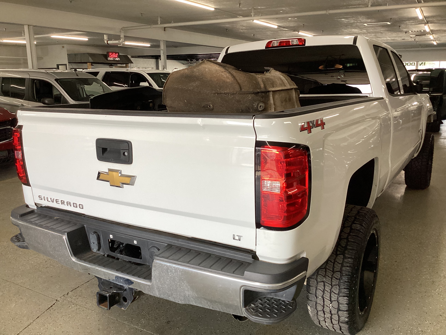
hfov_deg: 58.4
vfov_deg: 45.4
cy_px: 168
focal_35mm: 31
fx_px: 399
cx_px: 223
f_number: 2.4
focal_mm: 3.3
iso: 64
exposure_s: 1/120
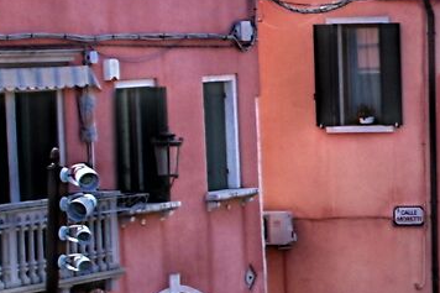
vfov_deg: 8.5
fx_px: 1979
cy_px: 122
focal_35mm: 162
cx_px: 1109
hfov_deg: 10.6
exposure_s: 1/1000
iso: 200
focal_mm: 16
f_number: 5
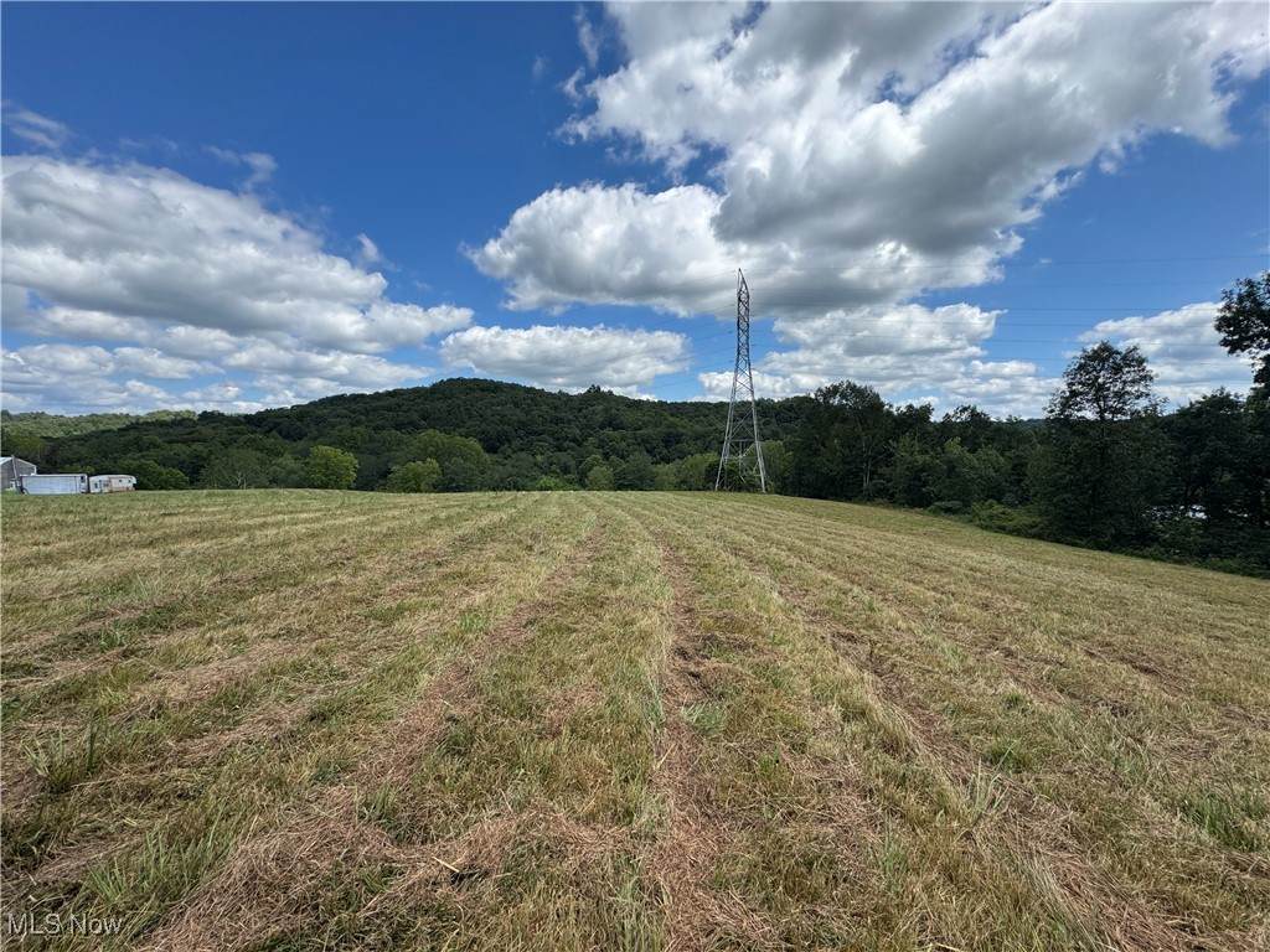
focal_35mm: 14
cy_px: 476
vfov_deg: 85.7
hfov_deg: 102.1
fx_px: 514
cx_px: 635
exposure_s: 1/1637
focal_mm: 2.22
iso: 50
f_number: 2.2
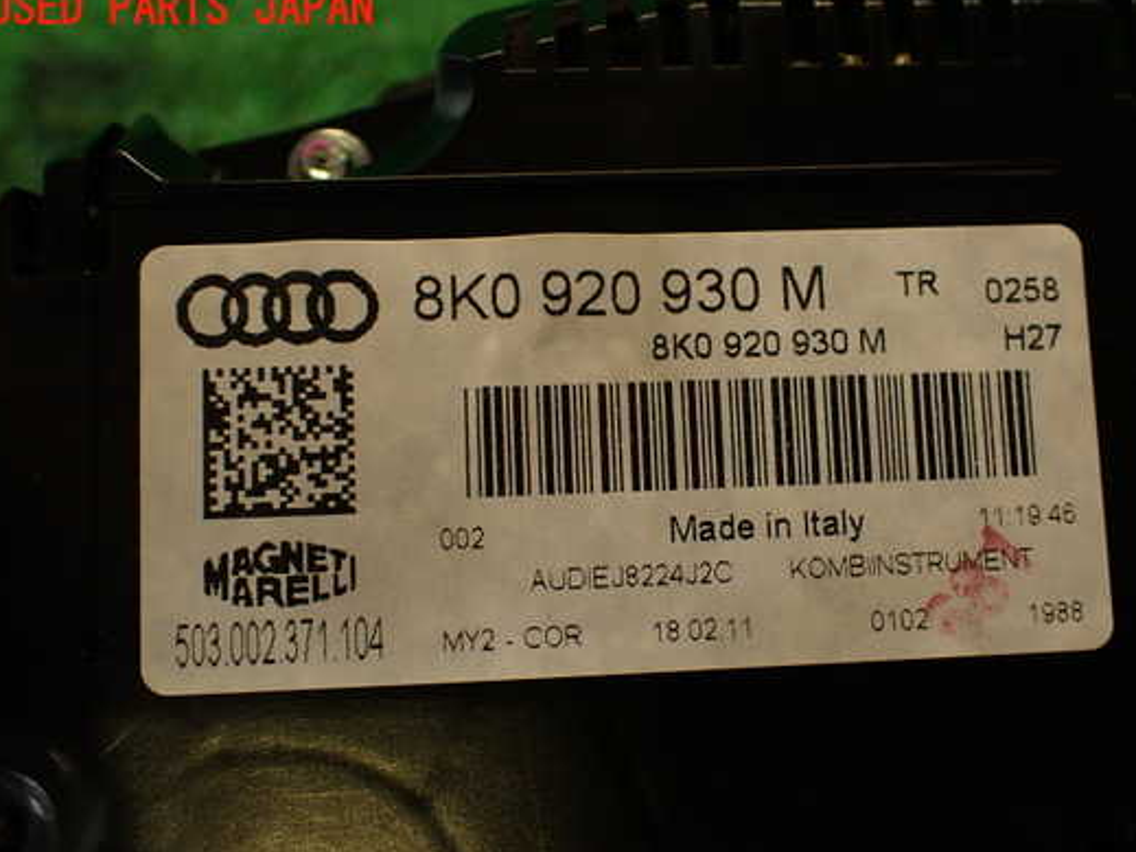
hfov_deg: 50.0
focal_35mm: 37
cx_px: 633
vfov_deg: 38.6
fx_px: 1214
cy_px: 475
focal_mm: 5.79
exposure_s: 1/60
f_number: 2.4
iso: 160
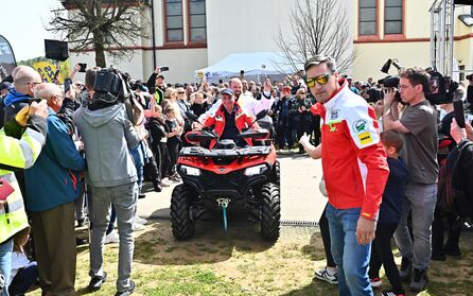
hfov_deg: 54.0
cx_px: 238
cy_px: 157
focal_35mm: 36
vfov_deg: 35.3
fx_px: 464
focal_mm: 35
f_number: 9
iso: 1600
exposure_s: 1/2000
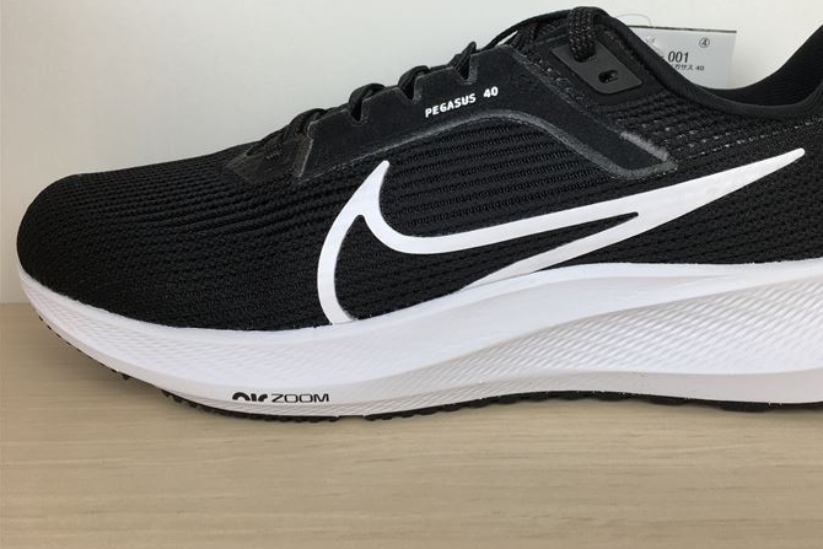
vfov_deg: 36.7
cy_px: 208
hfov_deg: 52.8
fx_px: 823
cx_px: 490
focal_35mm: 36
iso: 32
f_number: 2.2
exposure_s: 1/120
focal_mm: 4.15
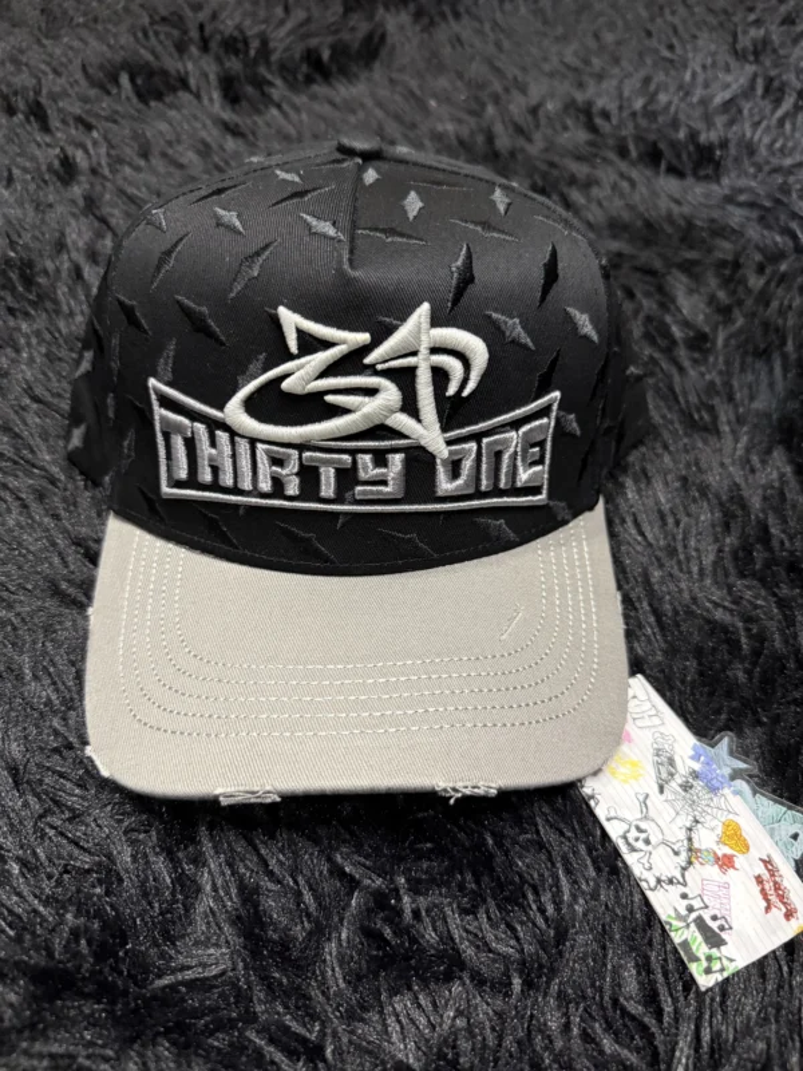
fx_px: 742
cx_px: 402
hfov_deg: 56.8
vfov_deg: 71.6
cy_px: 536
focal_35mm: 24
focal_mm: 6.76
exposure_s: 1/45
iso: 800
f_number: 1.78
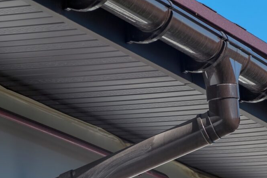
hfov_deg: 5.4
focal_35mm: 385
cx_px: 125
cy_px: 136
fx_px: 2853
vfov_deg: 3.6
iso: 400
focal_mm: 250
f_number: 20
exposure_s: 1/320
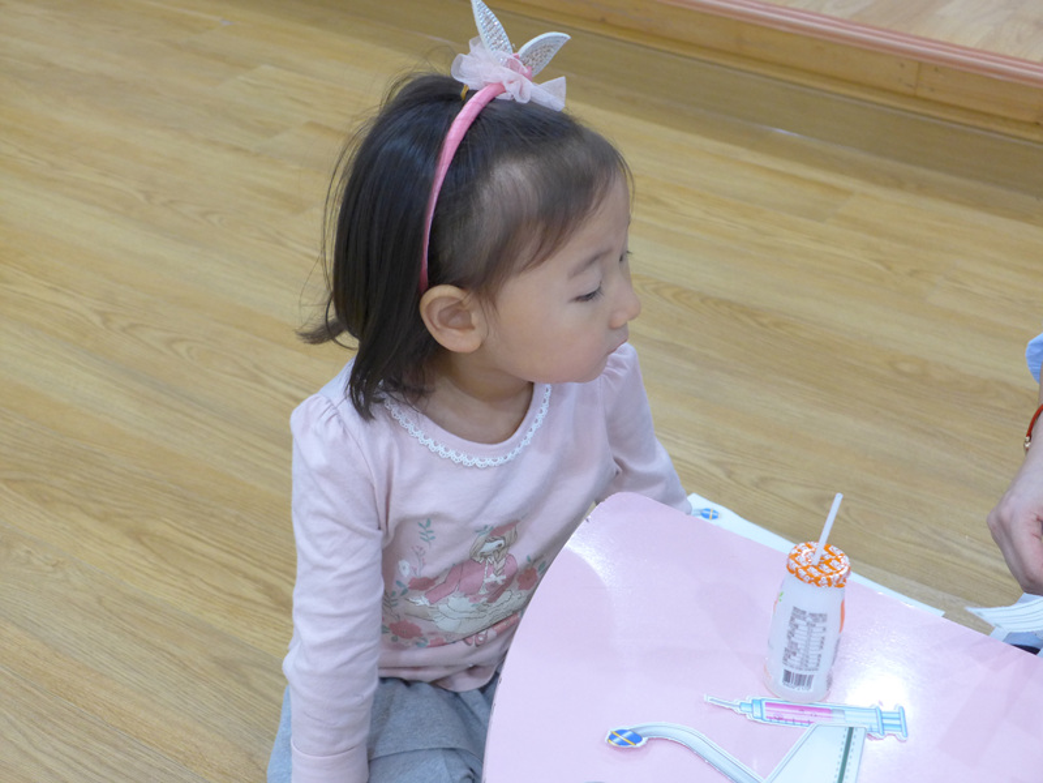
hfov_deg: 38.2
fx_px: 1507
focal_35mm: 50
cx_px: 522
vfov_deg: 29.1
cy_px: 392
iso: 400
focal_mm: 9.8
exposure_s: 1/160
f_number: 1.9
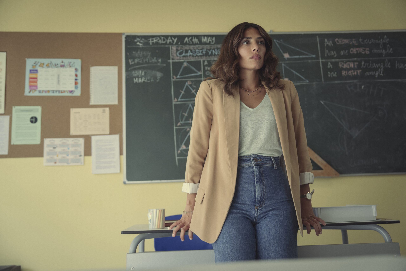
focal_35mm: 38
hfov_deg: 50.7
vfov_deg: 35.1
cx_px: 203
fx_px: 429
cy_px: 136
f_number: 2.8
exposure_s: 1/500
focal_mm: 38
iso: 640
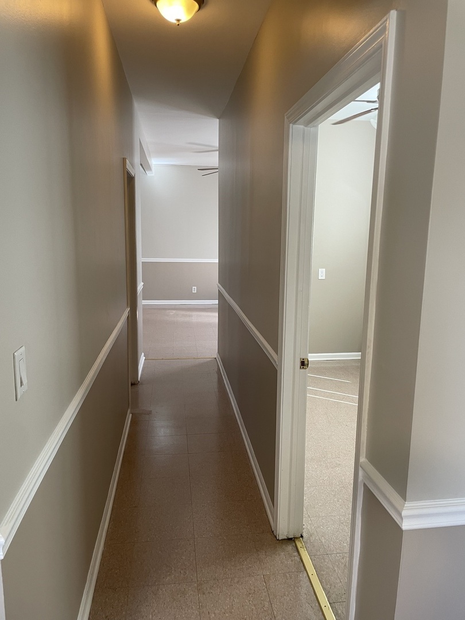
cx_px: 232
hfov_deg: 53.1
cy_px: 310
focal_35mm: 26
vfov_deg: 67.3
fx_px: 466
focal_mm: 4.2
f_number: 1.6
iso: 100
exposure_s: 1/60
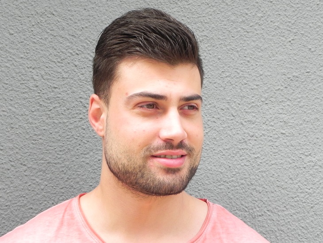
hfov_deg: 18.7
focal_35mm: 105
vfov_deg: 14.1
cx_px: 162
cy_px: 122
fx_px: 980
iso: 160
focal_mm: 18.8
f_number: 6.3
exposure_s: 1/37.3
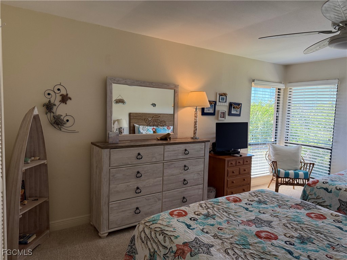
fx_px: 241
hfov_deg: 71.6
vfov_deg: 56.8
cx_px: 174
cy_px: 130
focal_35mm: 24
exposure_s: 1/240
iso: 160
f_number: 1.78
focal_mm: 6.76
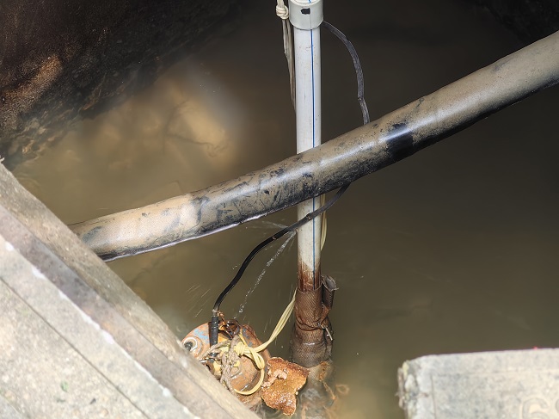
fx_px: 2179
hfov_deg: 14.6
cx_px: 280
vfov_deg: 11.0
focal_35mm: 135
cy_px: 210
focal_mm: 14.46
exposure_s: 1/100
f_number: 3.4
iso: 50
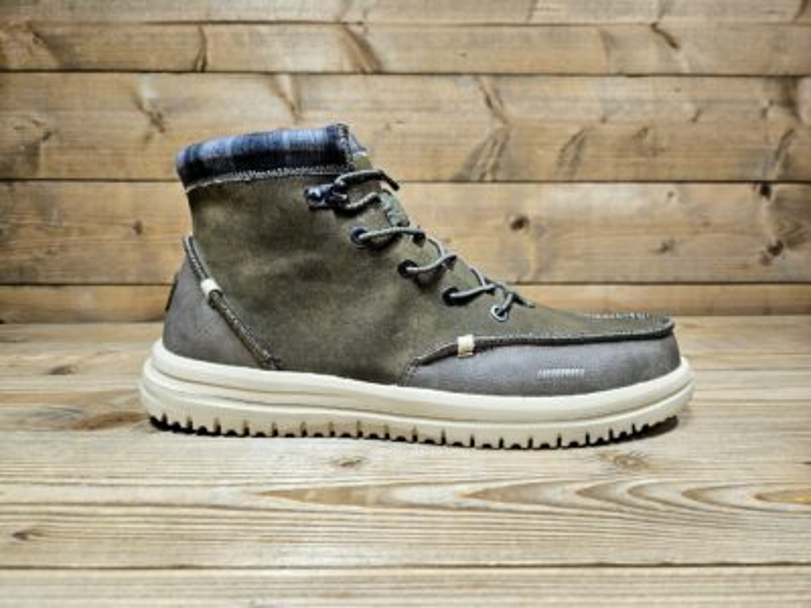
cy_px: 304
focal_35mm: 23
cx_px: 406
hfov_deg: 73.9
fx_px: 539
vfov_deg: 58.9
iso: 50
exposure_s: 1/100
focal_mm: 5.4
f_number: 1.8
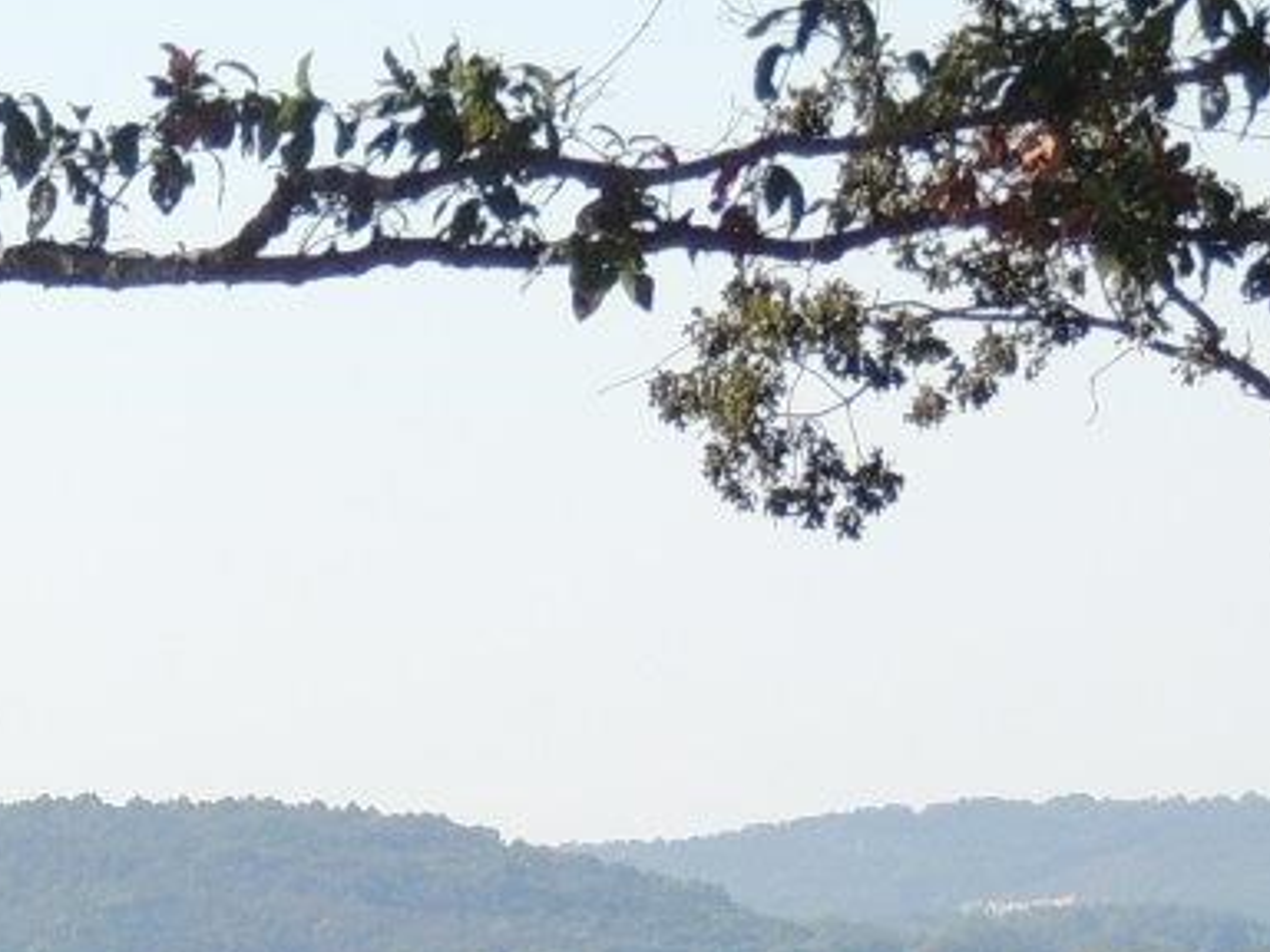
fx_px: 18344
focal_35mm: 500
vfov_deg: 3.0
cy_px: 1501
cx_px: -212
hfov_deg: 4.0
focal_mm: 21.4
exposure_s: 1/500
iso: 100
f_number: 4.2
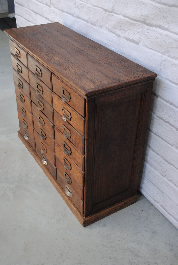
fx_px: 288
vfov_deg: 49.5
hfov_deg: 34.4
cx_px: 89
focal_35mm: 39
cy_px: 132
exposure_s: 1/60
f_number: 4.2
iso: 200
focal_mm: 26
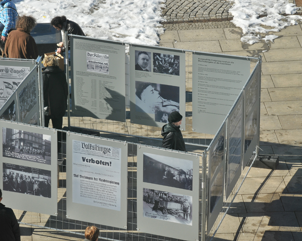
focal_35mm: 222
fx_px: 1984
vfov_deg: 7.0
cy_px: 120
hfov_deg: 8.7
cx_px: 145
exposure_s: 1/125
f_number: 16
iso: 200
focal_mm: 130
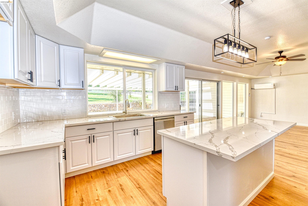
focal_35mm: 15
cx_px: 154
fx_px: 128
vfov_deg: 77.4
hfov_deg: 100.4
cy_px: 103
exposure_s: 1/125
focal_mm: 15
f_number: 5.6
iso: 280
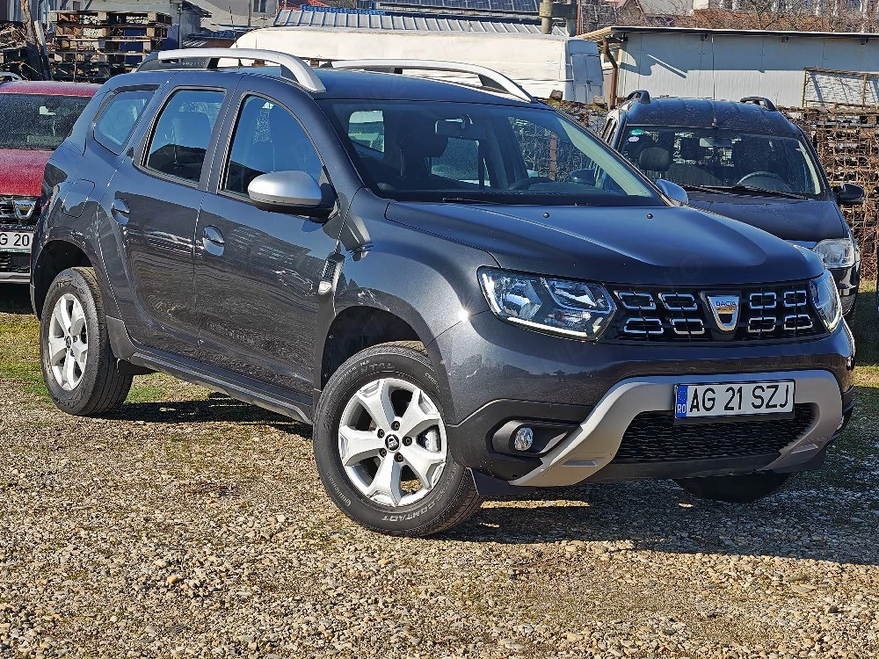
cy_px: 330
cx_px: 440
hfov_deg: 24.7
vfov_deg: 18.7
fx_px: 2006
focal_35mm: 79
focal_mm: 15.38
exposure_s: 1/323
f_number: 2.6
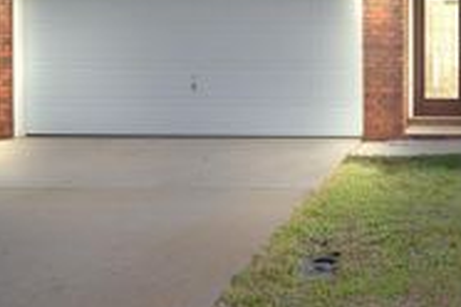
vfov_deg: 25.5
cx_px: 434
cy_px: 72
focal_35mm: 52
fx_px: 670
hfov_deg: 35.2
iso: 250
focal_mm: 19.5
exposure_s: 1/250
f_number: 10
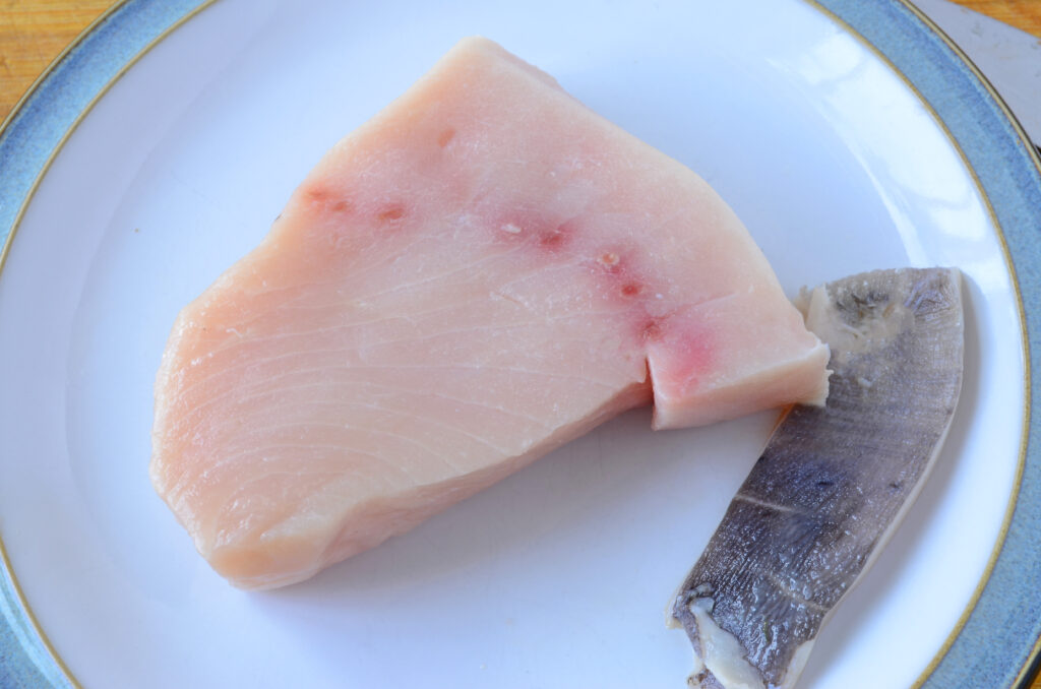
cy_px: 344
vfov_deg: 20.5
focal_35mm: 66
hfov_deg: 30.6
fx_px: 1904
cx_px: 520
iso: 100
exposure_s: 1/3
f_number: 10
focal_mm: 44
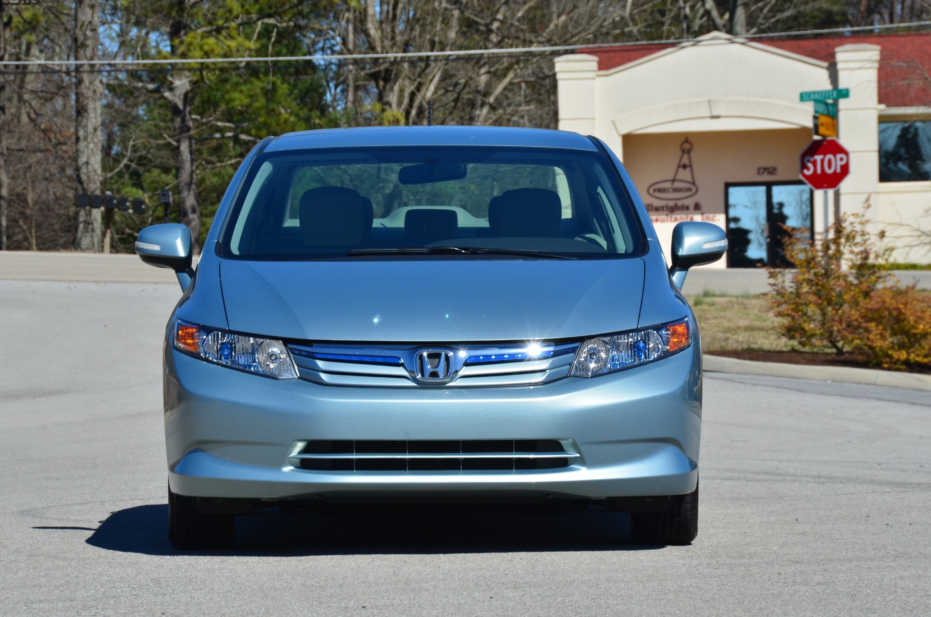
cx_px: 441
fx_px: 5317
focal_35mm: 206
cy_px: 314
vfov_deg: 6.6
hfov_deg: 10.0
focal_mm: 130
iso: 100
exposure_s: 1/200
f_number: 13
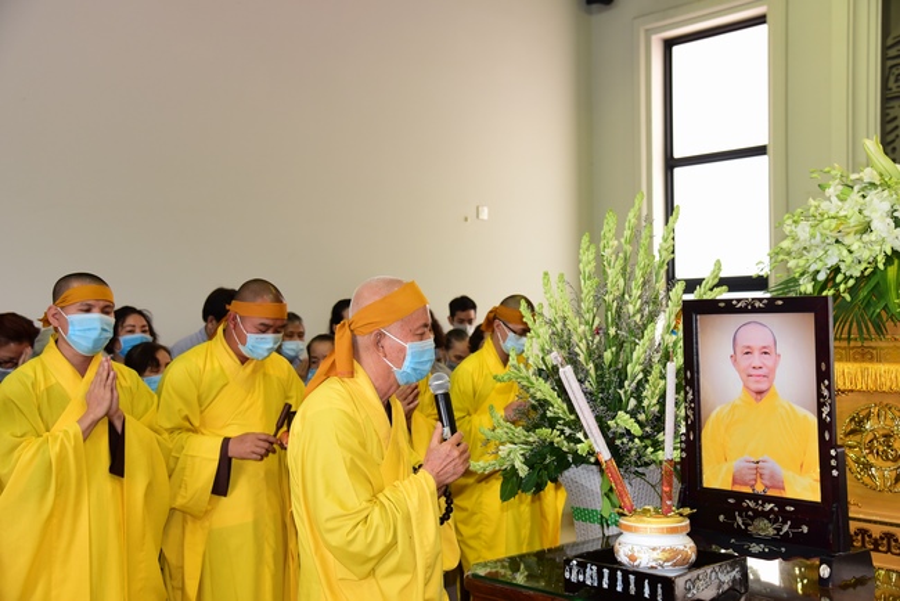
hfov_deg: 42.7
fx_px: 1150
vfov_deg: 29.3
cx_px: 450
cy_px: 300
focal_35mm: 46
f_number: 5
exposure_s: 1/40
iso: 1250
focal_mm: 46
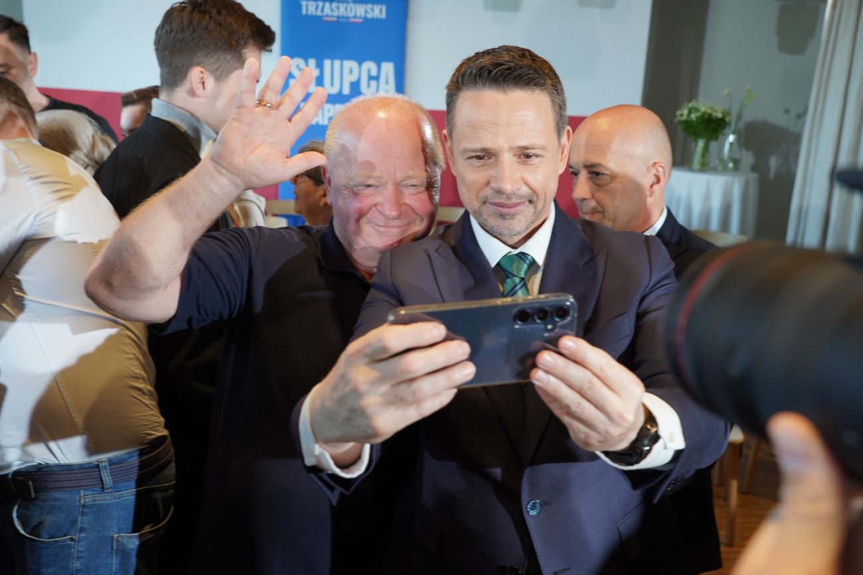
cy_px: 288
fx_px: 839
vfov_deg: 37.9
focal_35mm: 35
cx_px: 432
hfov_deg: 54.4
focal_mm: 35
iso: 1250
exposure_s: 1/100
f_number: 5.6
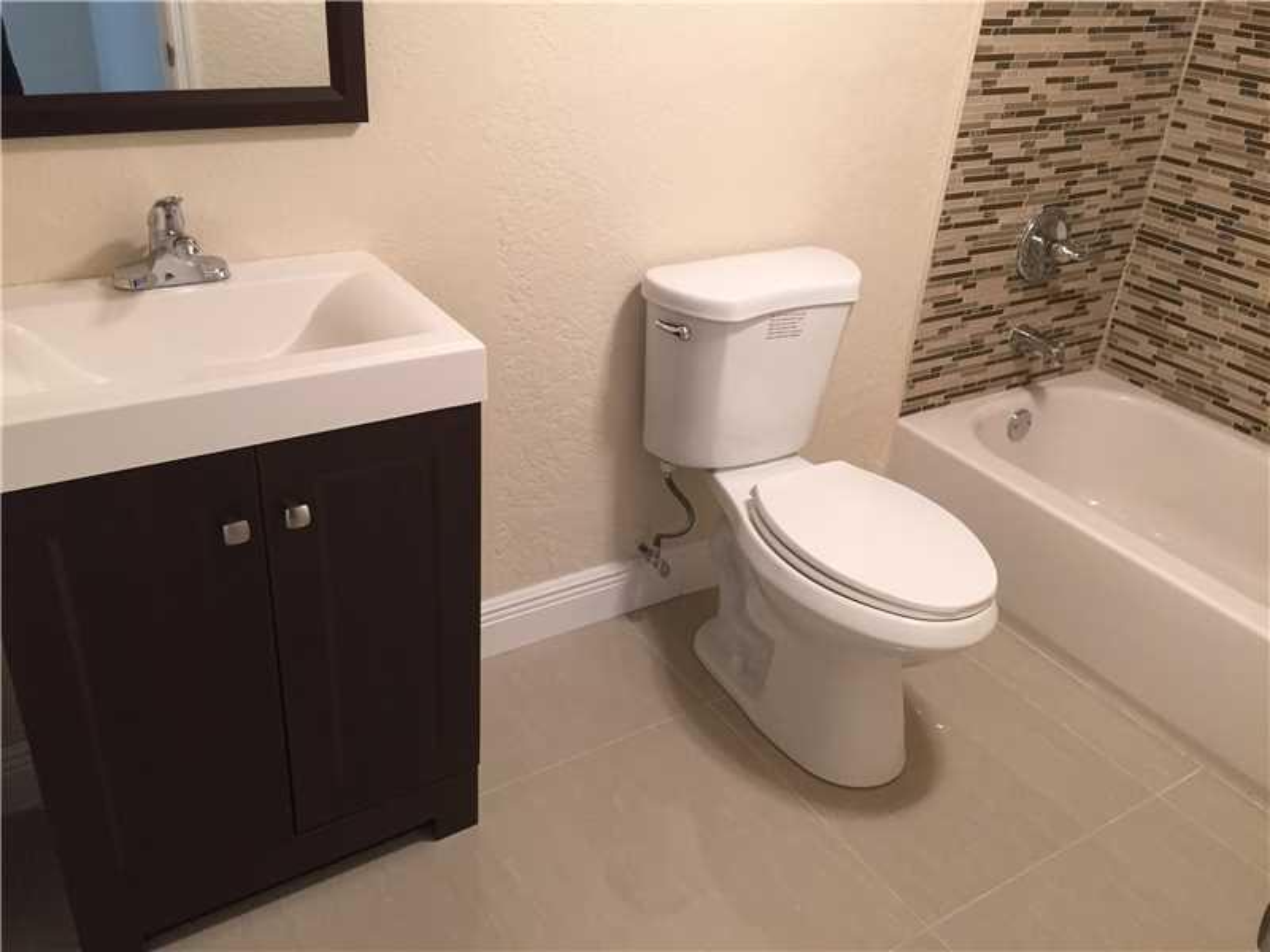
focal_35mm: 29
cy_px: 476
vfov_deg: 48.2
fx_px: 1064
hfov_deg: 61.7
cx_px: 635
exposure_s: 1/30
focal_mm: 4.15
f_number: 2.2
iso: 100
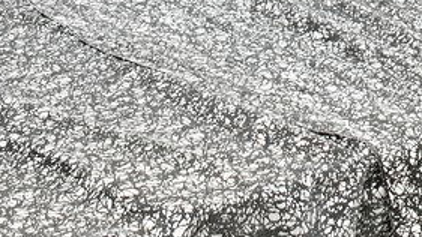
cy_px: -377
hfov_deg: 14.3
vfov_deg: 7.6
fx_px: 1634
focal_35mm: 146
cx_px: 506
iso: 5000
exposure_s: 1/125
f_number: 5.6
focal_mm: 28
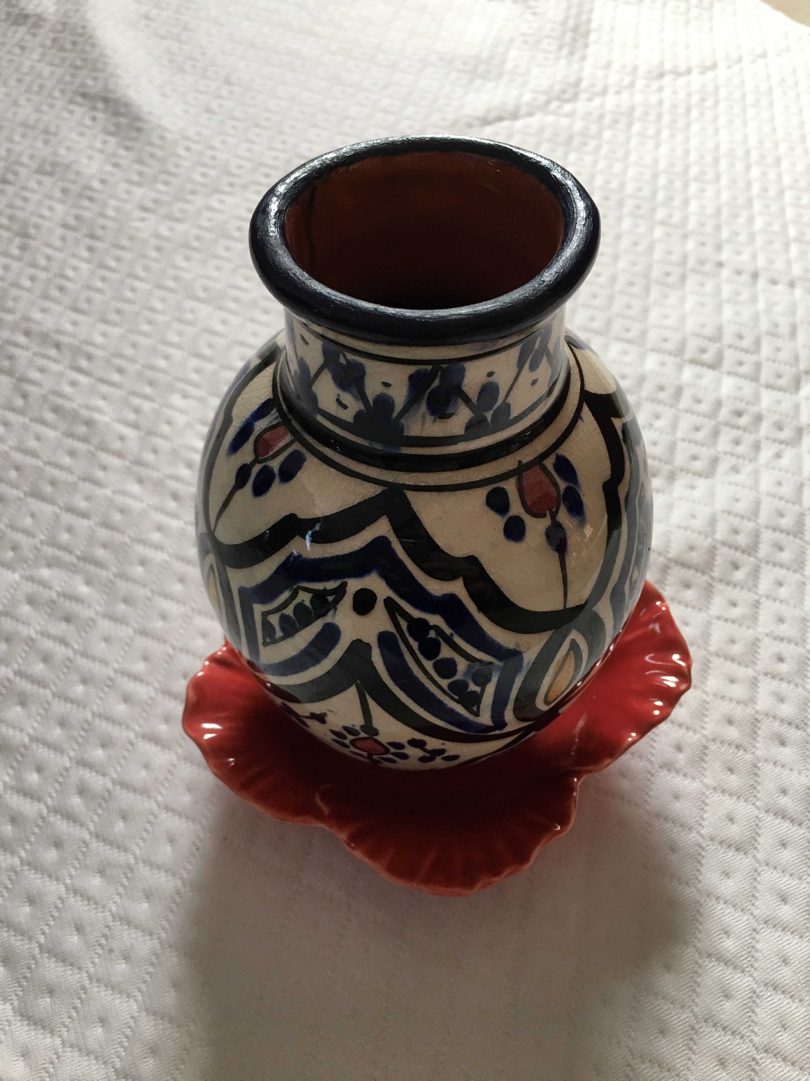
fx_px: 905
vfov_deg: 61.7
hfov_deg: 48.2
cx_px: 405
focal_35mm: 29
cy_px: 540
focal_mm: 4.15
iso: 50
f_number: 2.2
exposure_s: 1/33
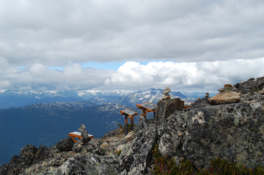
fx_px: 340
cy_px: 88
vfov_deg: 28.8
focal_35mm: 46
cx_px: 132
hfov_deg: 42.4
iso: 200
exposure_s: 1/320
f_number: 10
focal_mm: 31
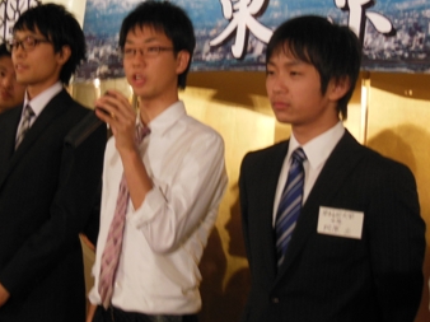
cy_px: 137
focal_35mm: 69
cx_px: 158
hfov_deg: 28.1
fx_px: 857
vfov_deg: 21.3
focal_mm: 9.3
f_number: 4.7
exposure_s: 1/25
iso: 400
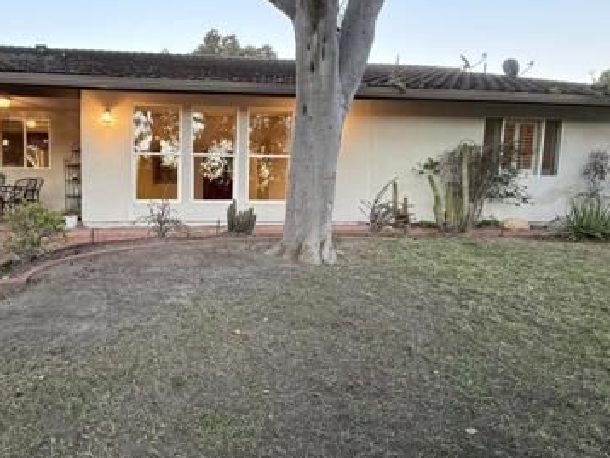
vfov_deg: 54.9
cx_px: 174
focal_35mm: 25
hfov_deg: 66.2
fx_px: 441
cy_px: 238
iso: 320
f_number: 2.2
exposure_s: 1/60
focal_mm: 2.22
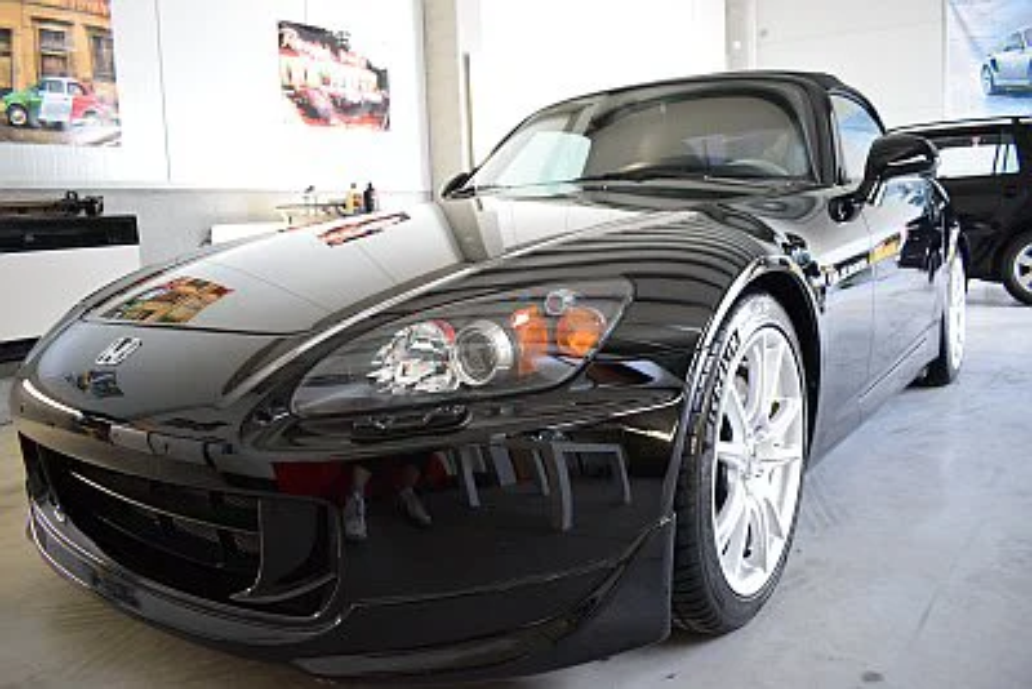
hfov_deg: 67.4
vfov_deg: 48.0
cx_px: 516
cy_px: 344
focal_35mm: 27
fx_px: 774
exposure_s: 1/60
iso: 800
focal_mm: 18
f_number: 4
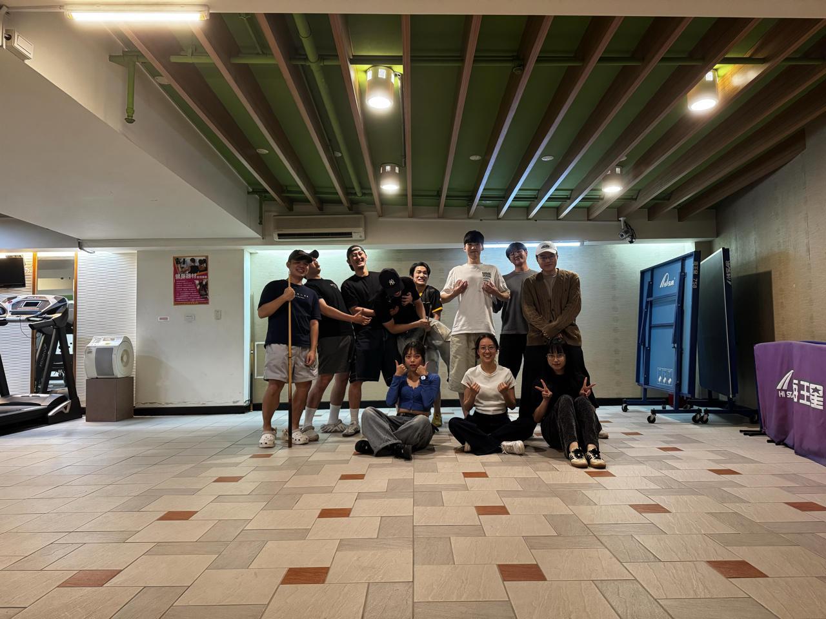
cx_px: 413
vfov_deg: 56.8
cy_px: 310
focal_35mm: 24
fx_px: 573
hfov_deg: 71.6
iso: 500
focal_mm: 6.76
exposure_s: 1/60
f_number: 1.78
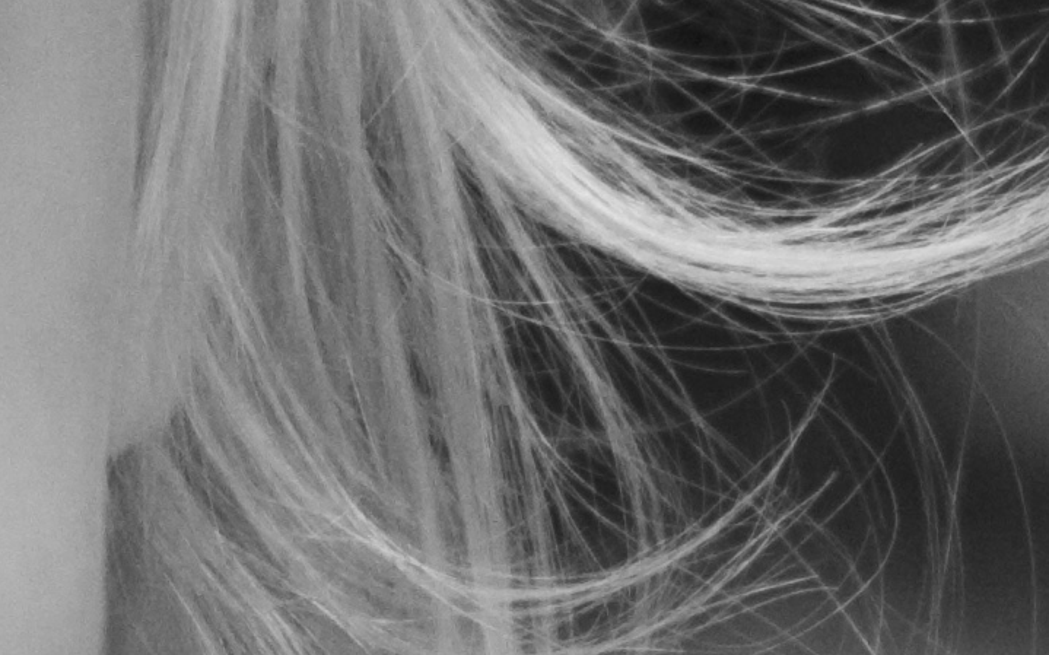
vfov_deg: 2.5
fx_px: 14948
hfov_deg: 4.0
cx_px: -298
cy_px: 948
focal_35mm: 523
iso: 400
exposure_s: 1/1600
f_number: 2
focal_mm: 50
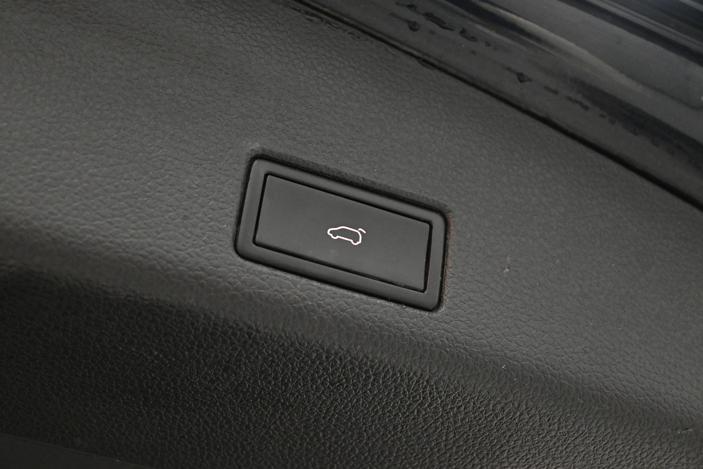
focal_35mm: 56
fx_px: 1084
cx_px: 352
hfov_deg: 35.9
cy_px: 234
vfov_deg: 24.4
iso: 4000
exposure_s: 1/100
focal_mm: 37
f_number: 5.6
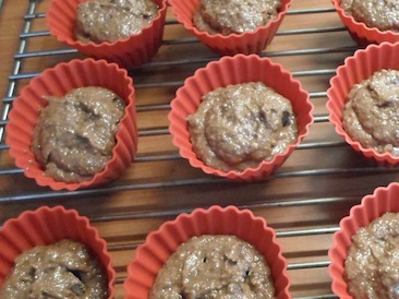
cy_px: 171
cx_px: 311
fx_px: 472
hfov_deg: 43.9
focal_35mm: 41
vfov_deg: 35.0
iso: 400
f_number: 2.5
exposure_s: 1/30
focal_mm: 4.5
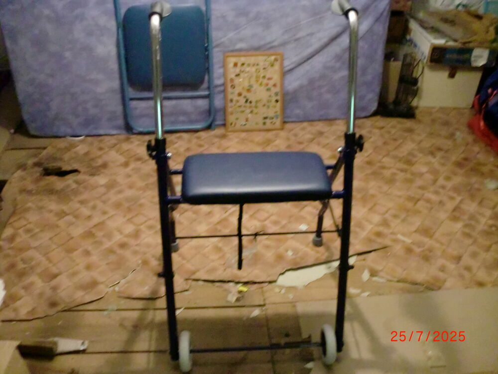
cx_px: 249
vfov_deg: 40.7
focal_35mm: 35
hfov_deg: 52.6
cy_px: 187
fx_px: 504
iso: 1250
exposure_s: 1/60
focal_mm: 6.3
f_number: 3.1
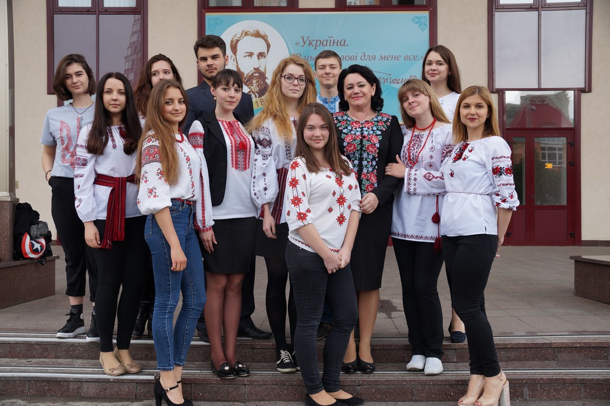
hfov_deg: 53.1
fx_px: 610
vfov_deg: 36.8
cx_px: 305
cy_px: 203
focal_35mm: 36
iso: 100
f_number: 5.6
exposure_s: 1/125
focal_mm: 24
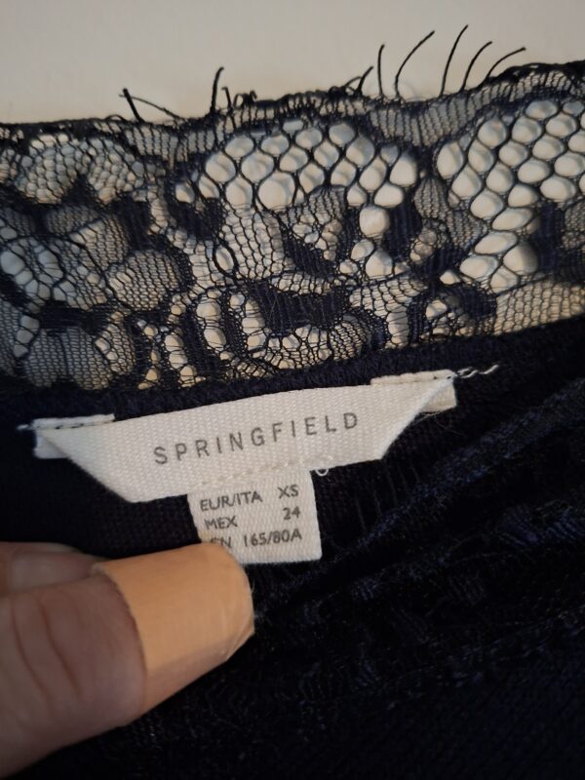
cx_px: 292
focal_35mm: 23
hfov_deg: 58.9
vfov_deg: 73.9
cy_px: 390
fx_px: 518
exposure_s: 1/25
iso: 1000
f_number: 1.8
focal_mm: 5.54
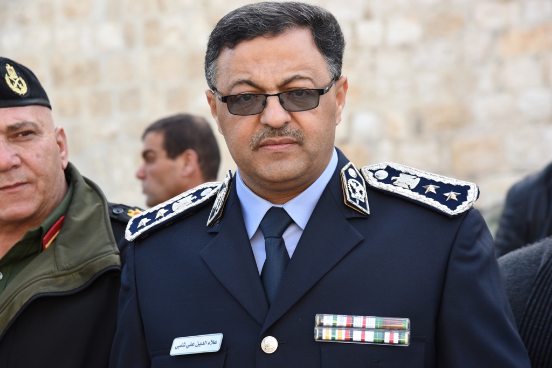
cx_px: 276
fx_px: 1610
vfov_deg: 13.0
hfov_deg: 19.5
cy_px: 184
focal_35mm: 105
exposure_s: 1/200
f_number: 7.1
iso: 500
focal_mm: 105
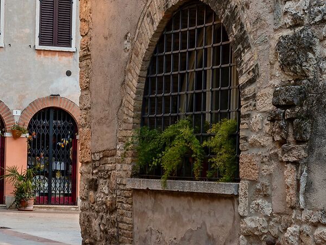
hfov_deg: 12.2
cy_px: 256
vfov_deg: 9.1
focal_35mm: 161
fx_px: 1516
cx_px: 235
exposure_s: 3.2
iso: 100
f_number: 16
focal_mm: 50
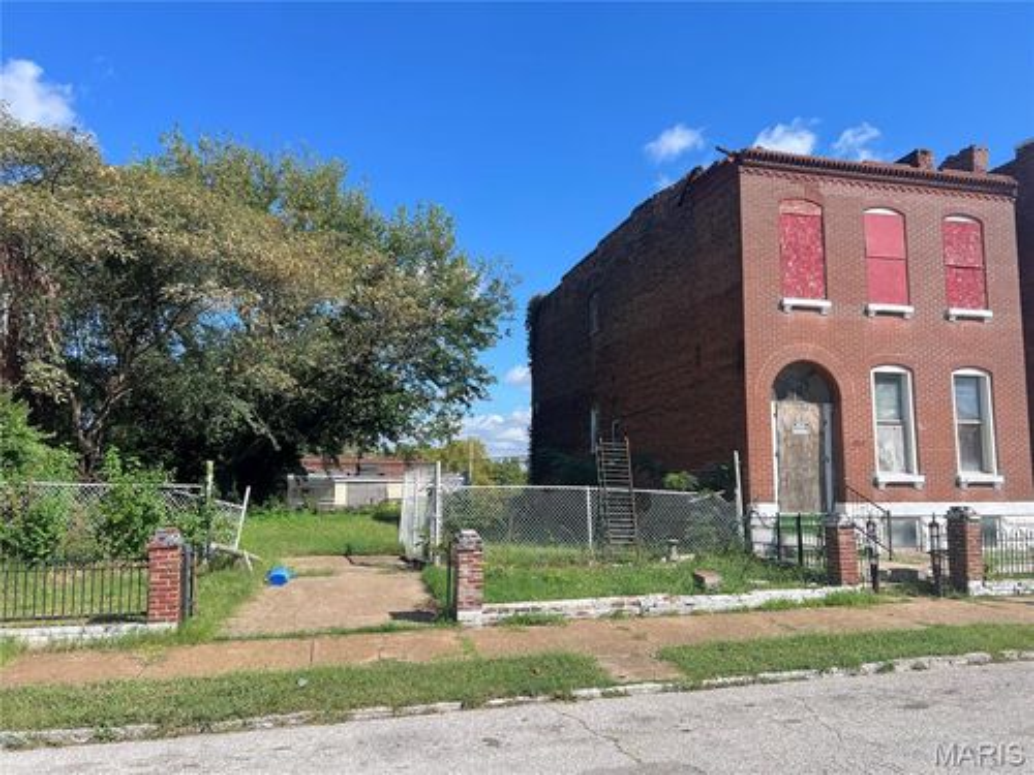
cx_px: 517
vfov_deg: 53.1
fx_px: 777
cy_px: 388
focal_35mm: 26
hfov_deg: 67.3
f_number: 1.5
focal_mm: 5.7
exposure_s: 1/2008
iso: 50
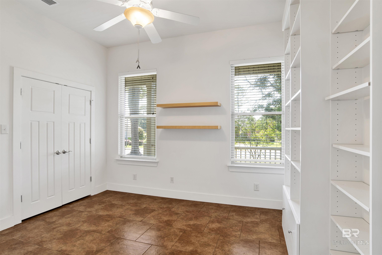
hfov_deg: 90.0
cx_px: 191
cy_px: 128
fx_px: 191
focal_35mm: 18
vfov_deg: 67.4
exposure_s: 1/10
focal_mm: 18
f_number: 11
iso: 200
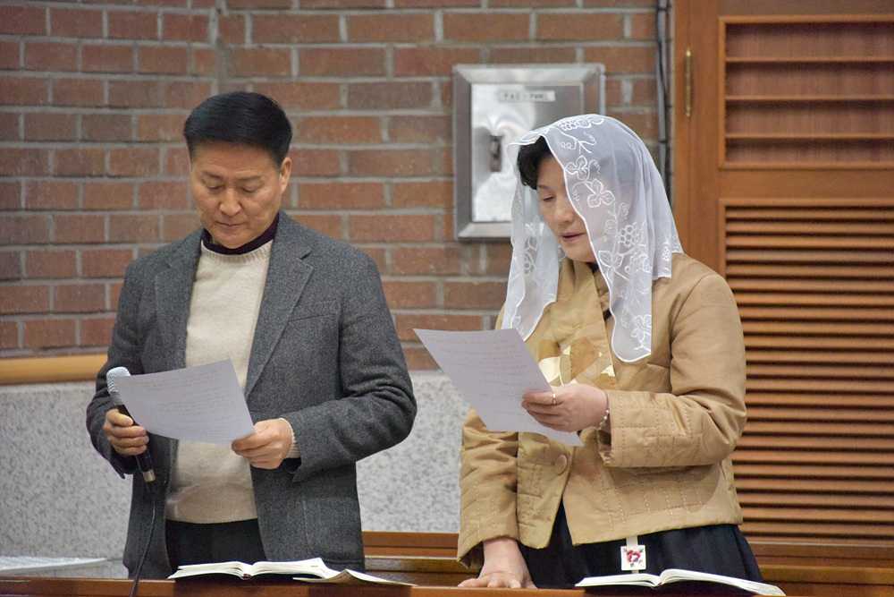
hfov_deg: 6.9
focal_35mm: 300
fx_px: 7451
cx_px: 447
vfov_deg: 4.6
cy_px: 298
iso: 12800
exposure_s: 1/200
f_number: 5.6
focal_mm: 300
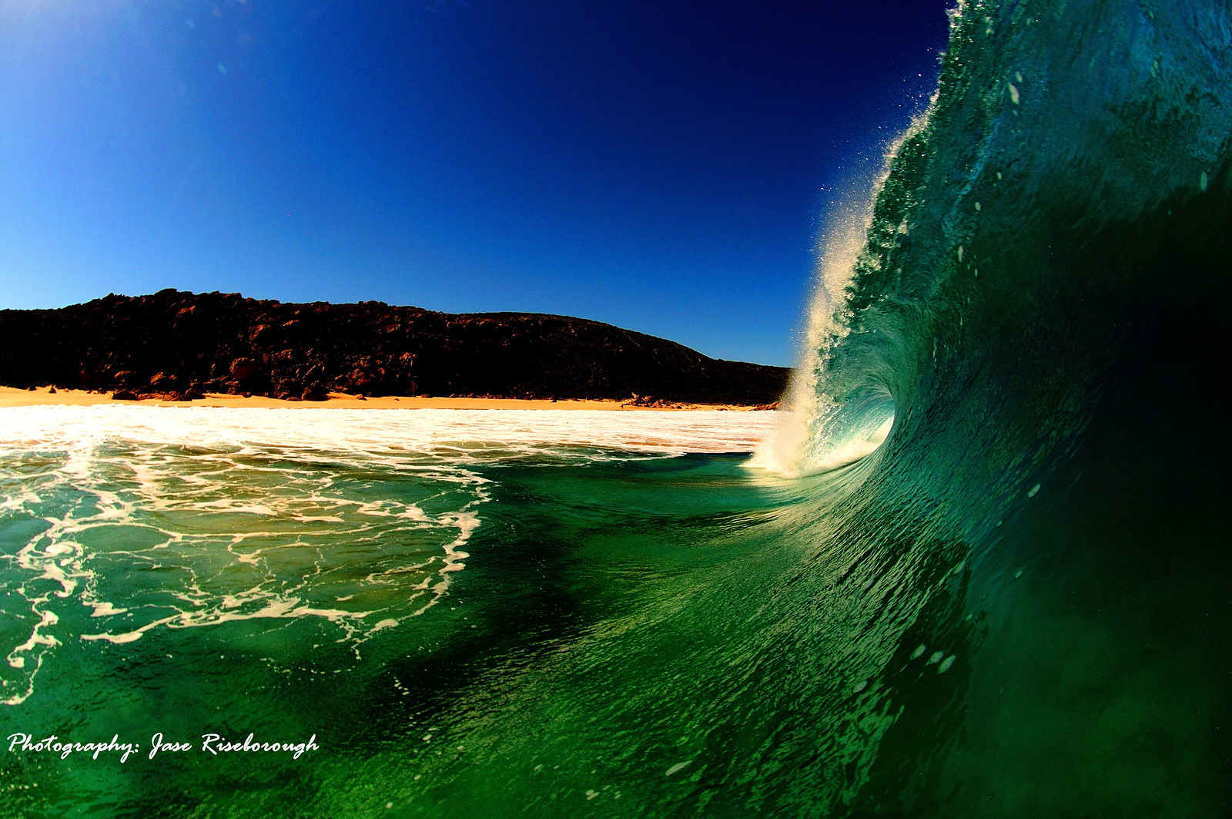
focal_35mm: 16
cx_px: 616
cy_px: 410
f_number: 11
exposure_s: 1/800
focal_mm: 10.5
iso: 250
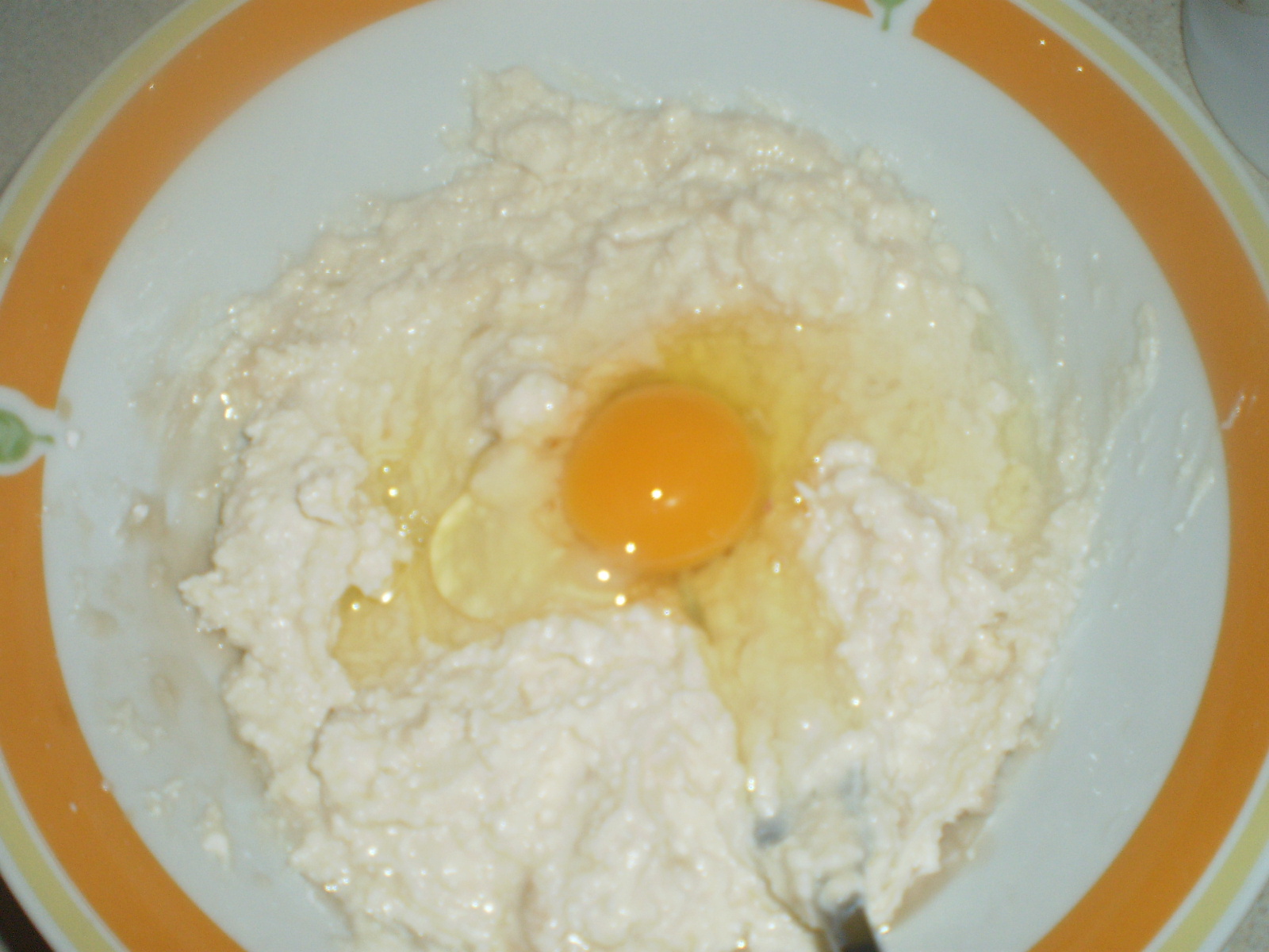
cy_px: 476
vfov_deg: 39.7
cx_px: 634
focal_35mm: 36
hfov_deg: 51.4
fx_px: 1320
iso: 125
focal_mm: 6.3
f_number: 3.1
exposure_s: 1/30
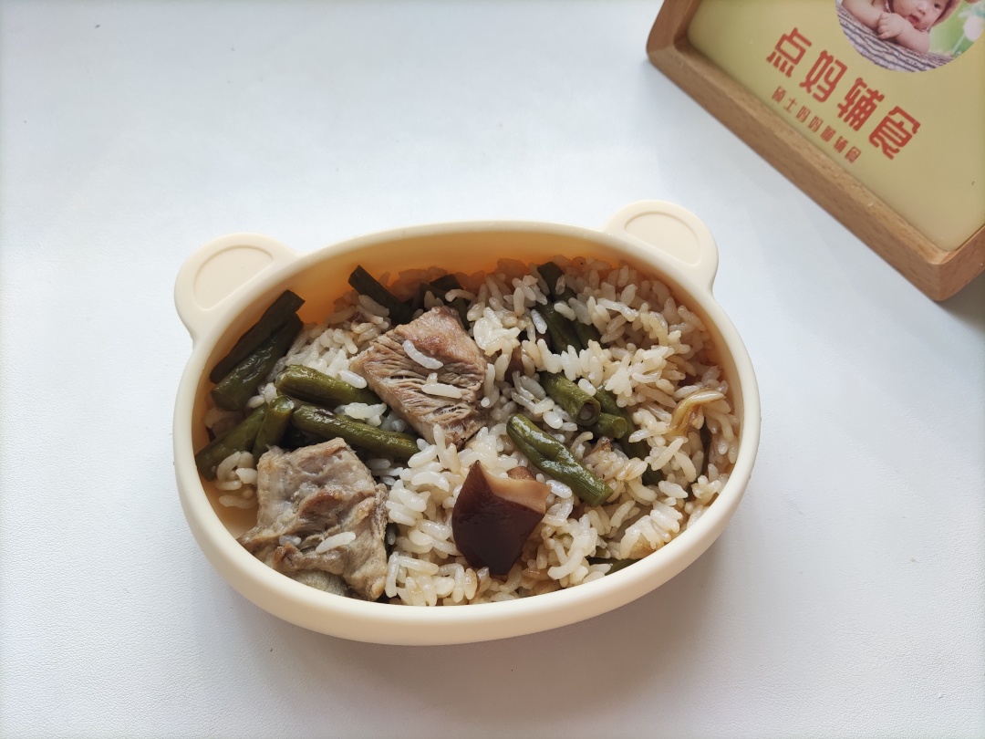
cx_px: 492
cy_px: 370
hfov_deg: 69.4
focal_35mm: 25
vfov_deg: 54.9
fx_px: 711
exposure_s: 1/100
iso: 89
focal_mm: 4.71
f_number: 1.79
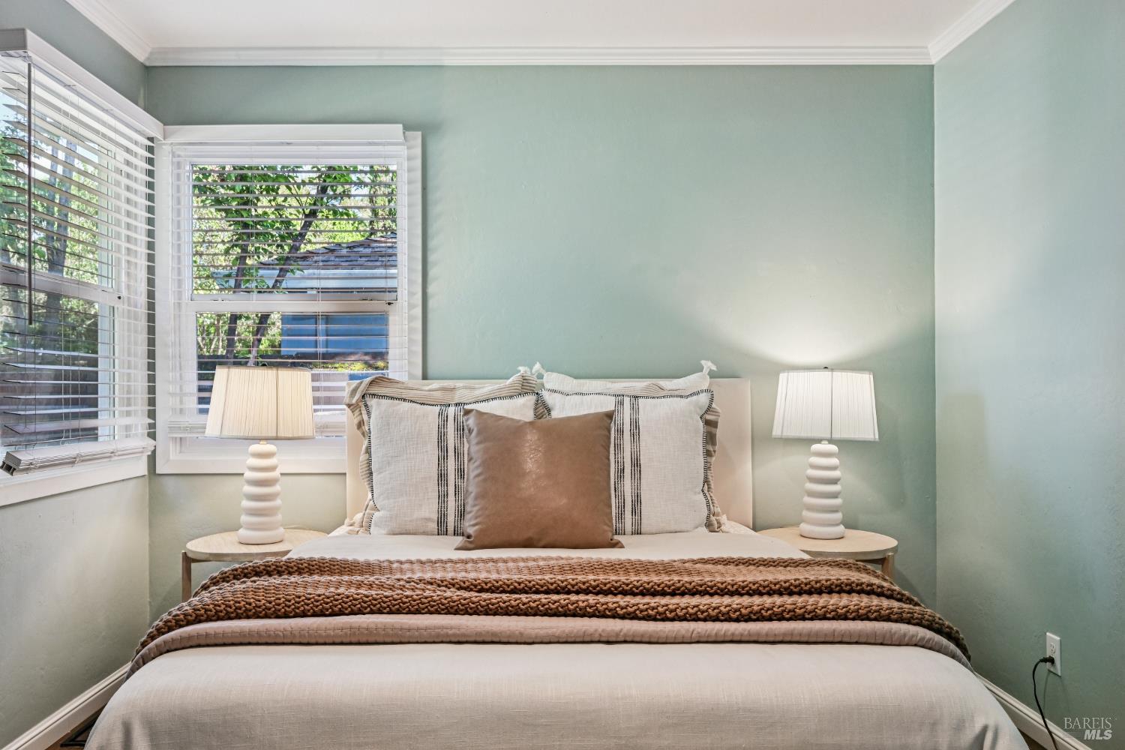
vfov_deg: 47.2
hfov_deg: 66.4
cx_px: 562
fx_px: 859
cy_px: 375
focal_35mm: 28
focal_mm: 27.5
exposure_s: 1/50
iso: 1600
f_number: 13
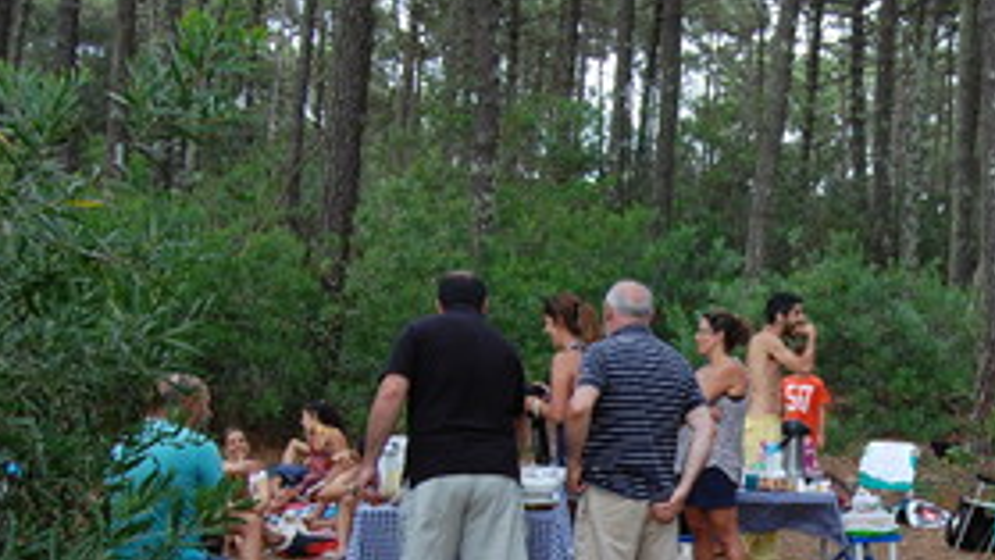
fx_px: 1636
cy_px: 537
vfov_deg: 19.0
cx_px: 824
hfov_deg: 32.7
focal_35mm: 62
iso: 400
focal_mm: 22
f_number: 5
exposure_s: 1/100
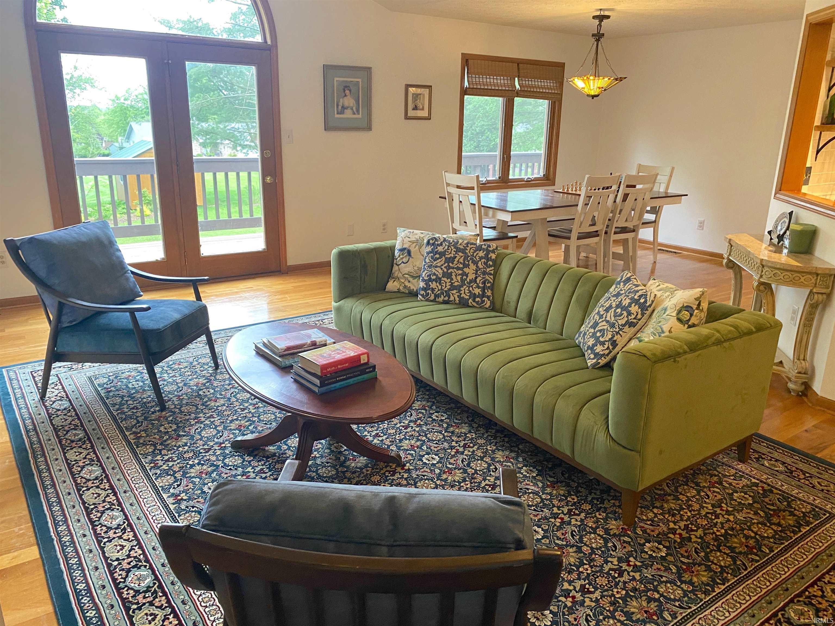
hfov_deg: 67.3
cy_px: 313
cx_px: 418
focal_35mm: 26
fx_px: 627
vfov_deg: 53.1
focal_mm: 4.25
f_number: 1.8
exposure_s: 1/60
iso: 250
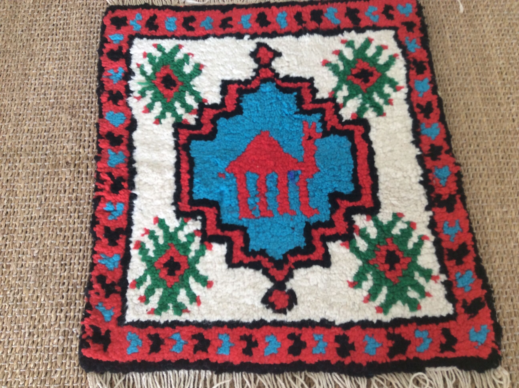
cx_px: 260
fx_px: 479
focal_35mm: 32
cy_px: 194
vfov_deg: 44.1
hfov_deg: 56.9
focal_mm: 3.3
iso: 40
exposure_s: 1/25
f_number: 2.4
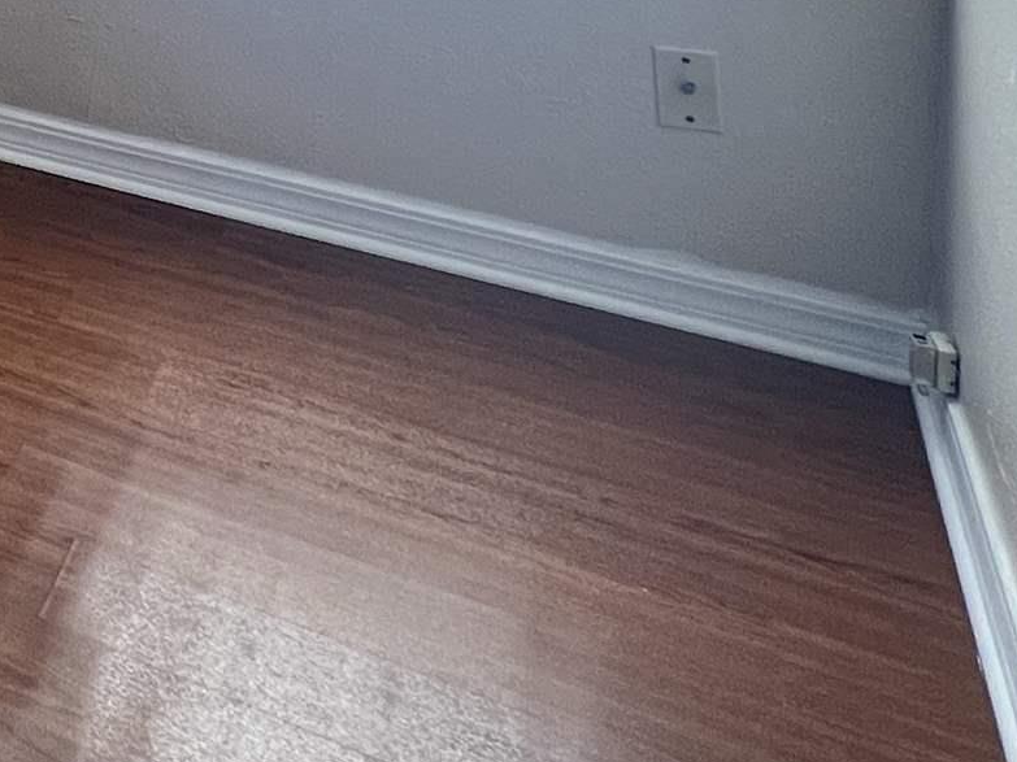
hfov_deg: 24.9
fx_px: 1498
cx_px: -629
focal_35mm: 51
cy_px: -424
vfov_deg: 22.6
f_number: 1.8
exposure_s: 1/99
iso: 125
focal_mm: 1.57
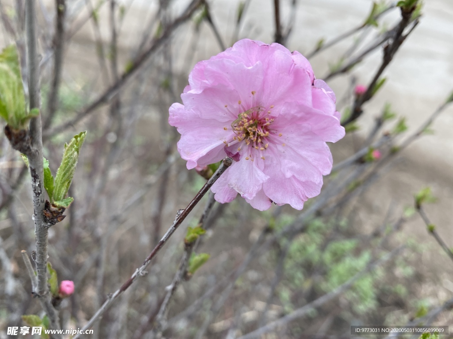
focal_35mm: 26
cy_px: 170
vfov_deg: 53.1
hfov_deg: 67.3
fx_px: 340
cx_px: 226
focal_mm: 4.25
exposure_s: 1/270
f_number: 1.8
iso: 32
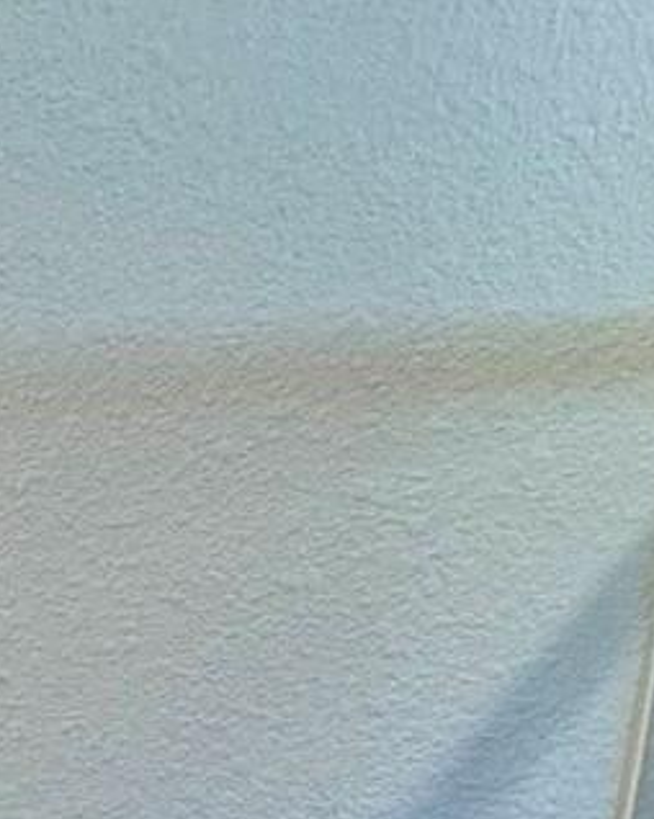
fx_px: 2131
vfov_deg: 16.6
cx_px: -762
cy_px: 1625
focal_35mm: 88
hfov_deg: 13.9
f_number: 2.2
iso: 125
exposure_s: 1/120
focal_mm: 2.22
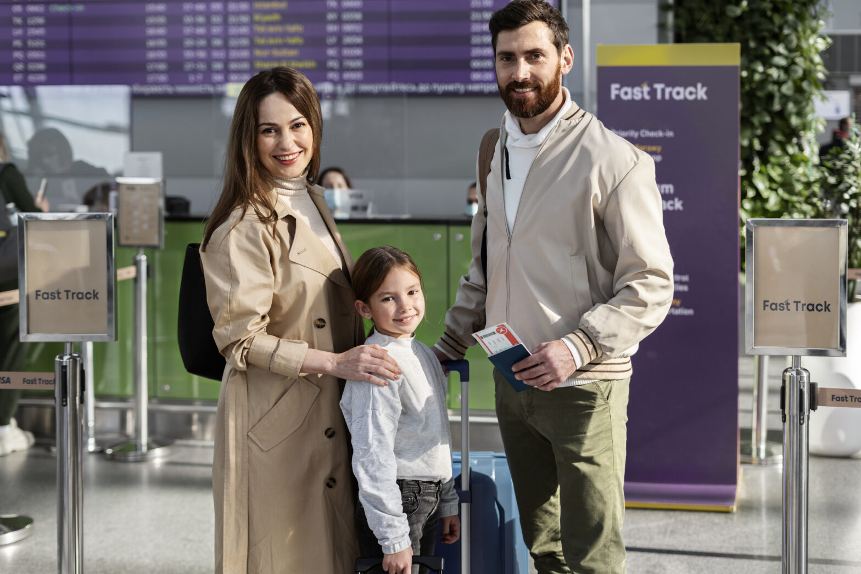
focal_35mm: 50
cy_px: 287
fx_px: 1196
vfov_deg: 27.0
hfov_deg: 39.6
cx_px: 430
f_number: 2.5
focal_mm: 50
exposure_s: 1/400
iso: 160
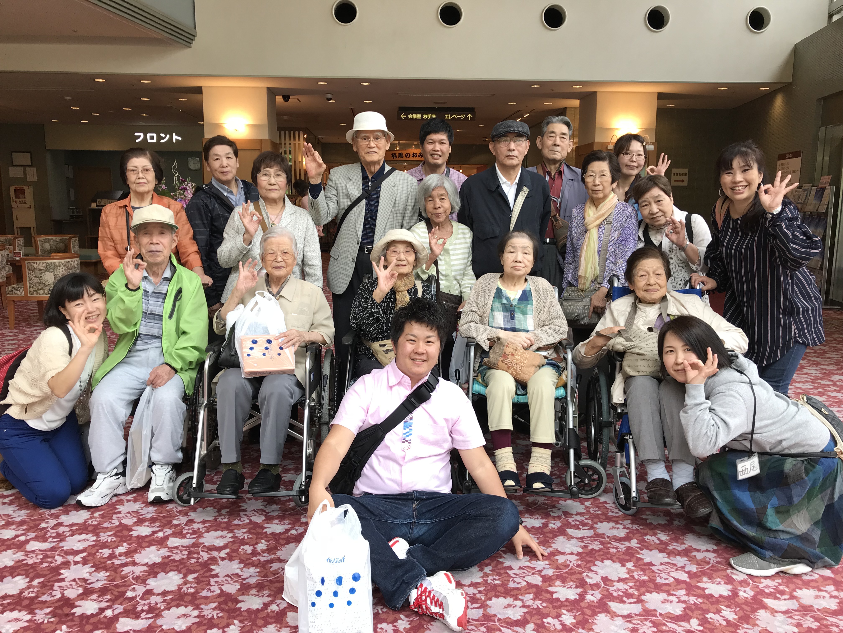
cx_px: 422
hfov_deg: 63.4
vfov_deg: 49.7
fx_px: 682
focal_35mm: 28
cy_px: 316
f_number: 1.8
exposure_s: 1/60
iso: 20
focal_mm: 3.99
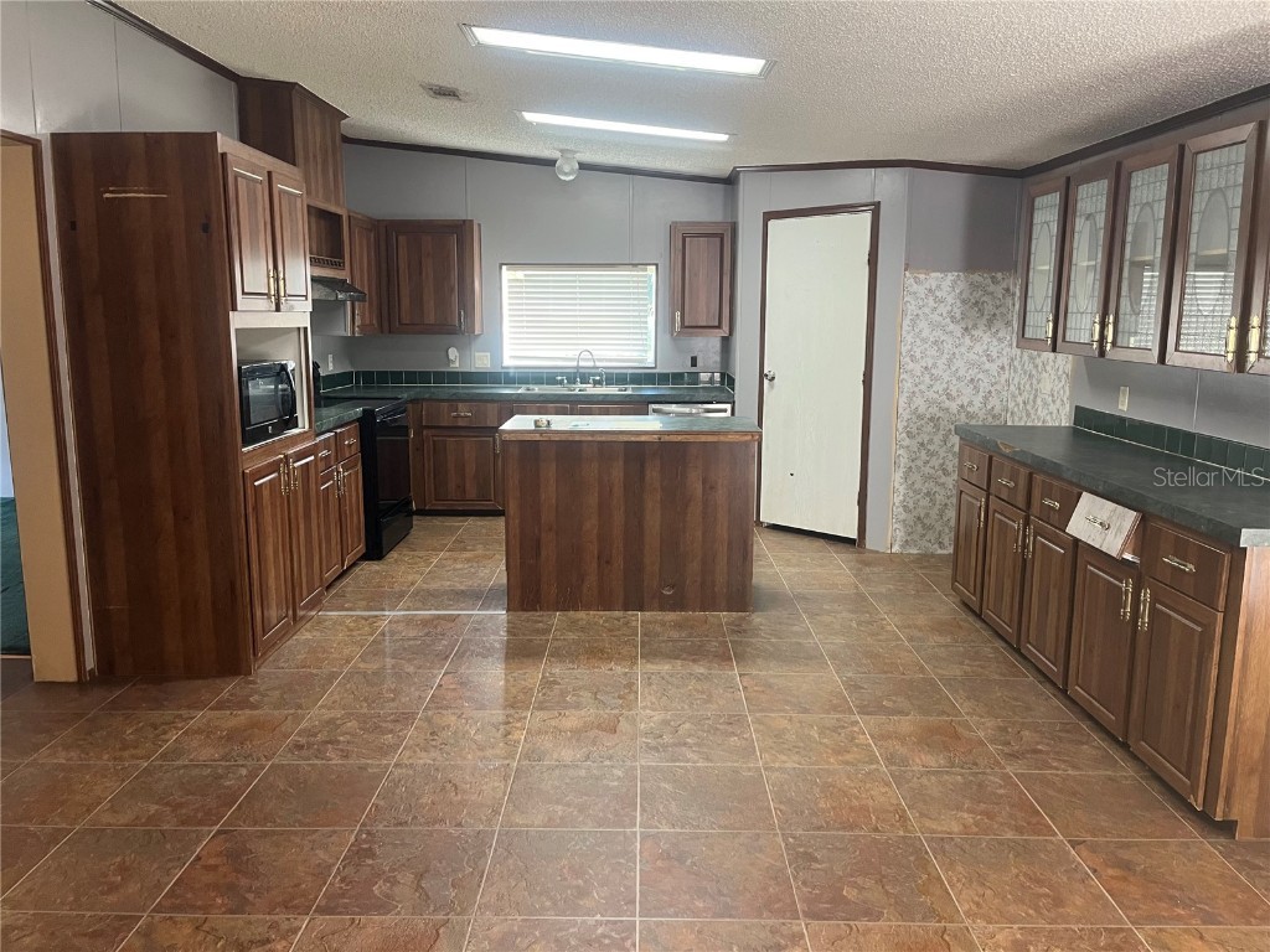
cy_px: 476
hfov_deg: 67.3
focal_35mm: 26
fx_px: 954
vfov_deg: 53.1
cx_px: 635
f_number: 1.6
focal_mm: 5.1
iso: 250
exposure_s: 1/60
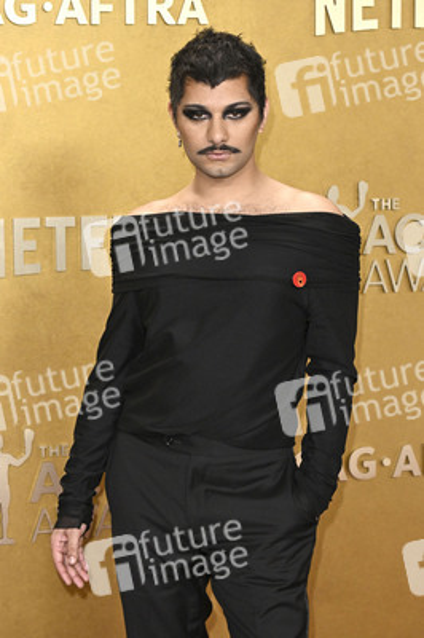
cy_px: 319
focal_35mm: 79
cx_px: 212
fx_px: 1398
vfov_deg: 25.7
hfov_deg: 17.2
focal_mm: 79
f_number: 5.6
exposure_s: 1/320
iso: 2500
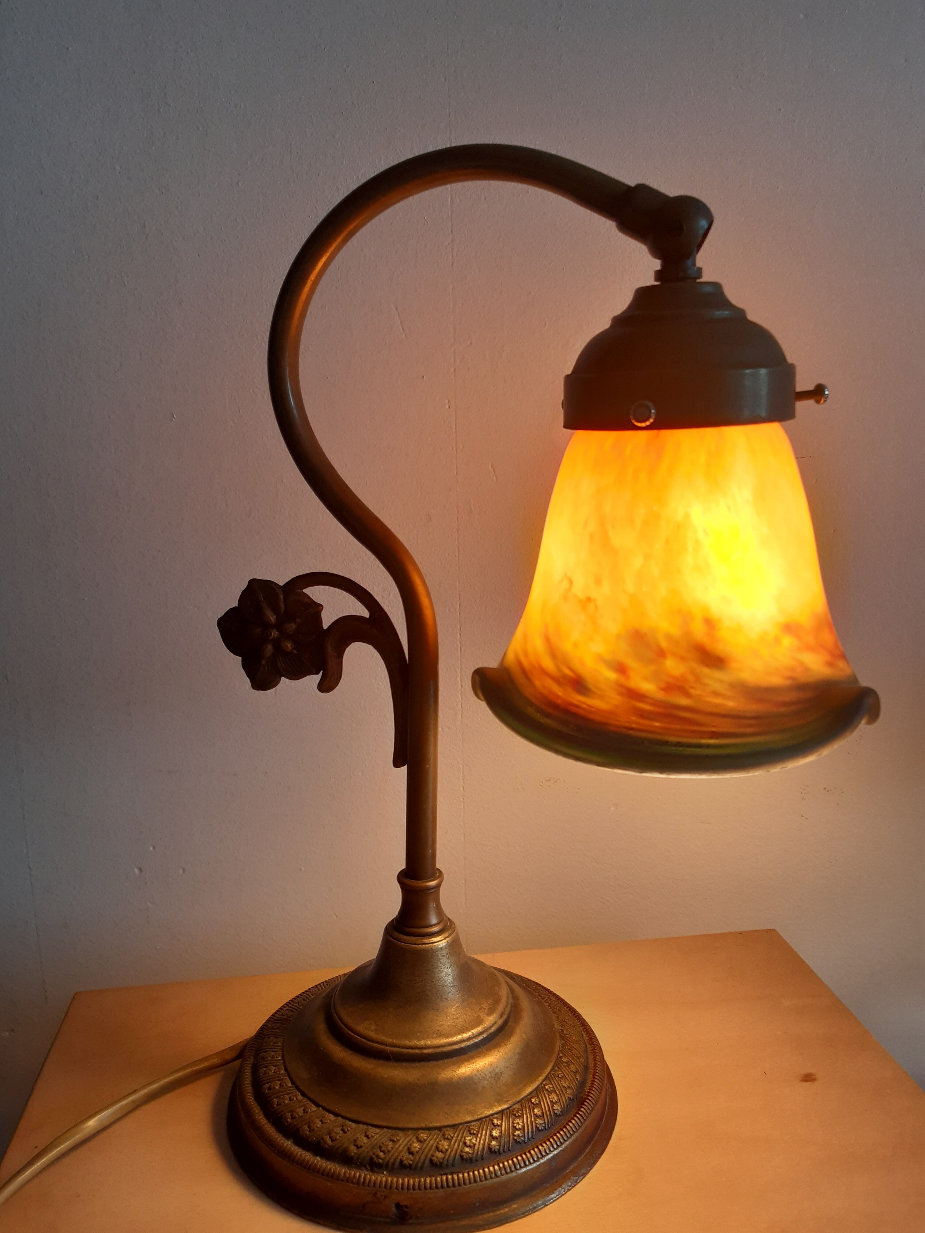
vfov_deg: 67.3
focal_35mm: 26
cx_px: 462
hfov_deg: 53.1
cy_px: 616
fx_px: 926
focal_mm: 3.92
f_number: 1.7
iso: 50
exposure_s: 1/100
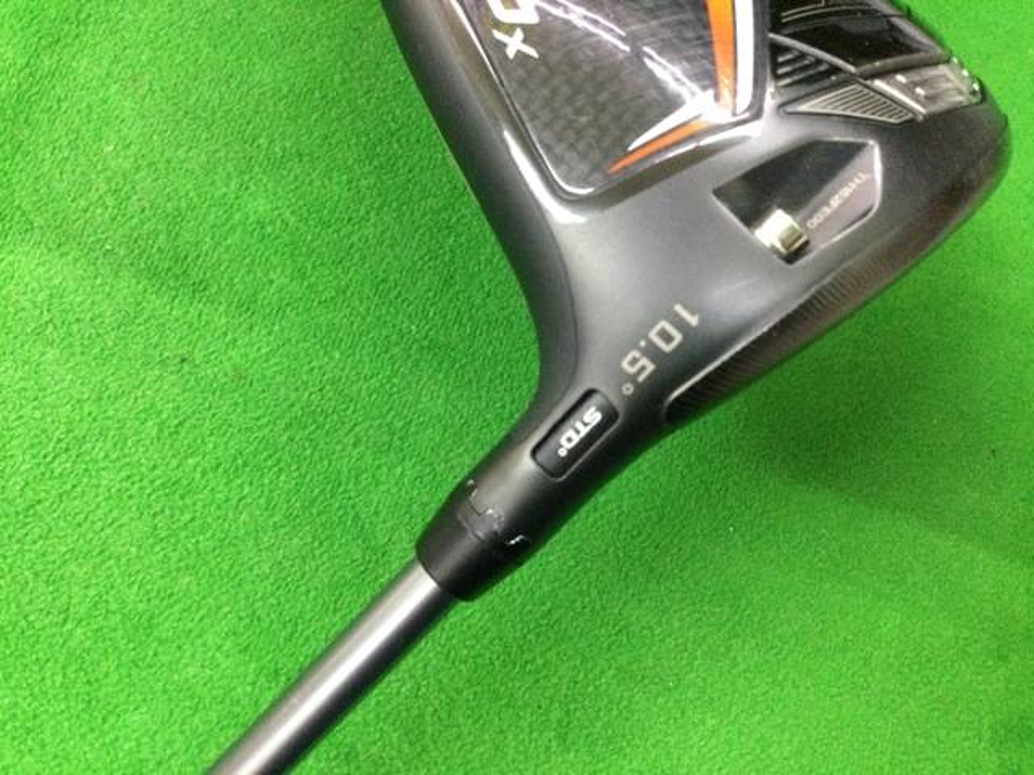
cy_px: 388
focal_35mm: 31
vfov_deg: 45.4
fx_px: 926
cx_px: 517
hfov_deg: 58.4
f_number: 2.4
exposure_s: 1/30
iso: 250
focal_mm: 3.3
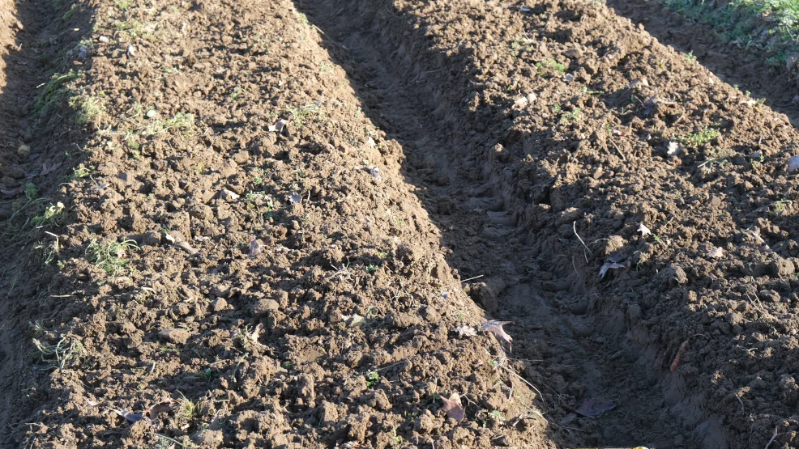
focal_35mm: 68
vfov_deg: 17.7
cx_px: 397
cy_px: 241
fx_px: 1441
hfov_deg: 31.0
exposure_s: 1/120
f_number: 5.6
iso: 160
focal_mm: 42.5
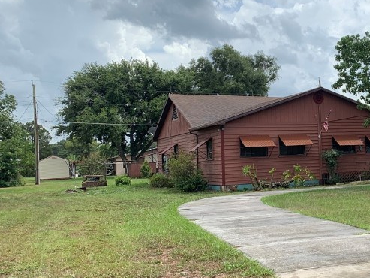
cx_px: 372
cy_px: 147
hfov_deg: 32.6
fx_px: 577
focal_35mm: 54
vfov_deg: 27.0
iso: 25
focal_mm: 4.25
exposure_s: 1/1468
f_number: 1.8
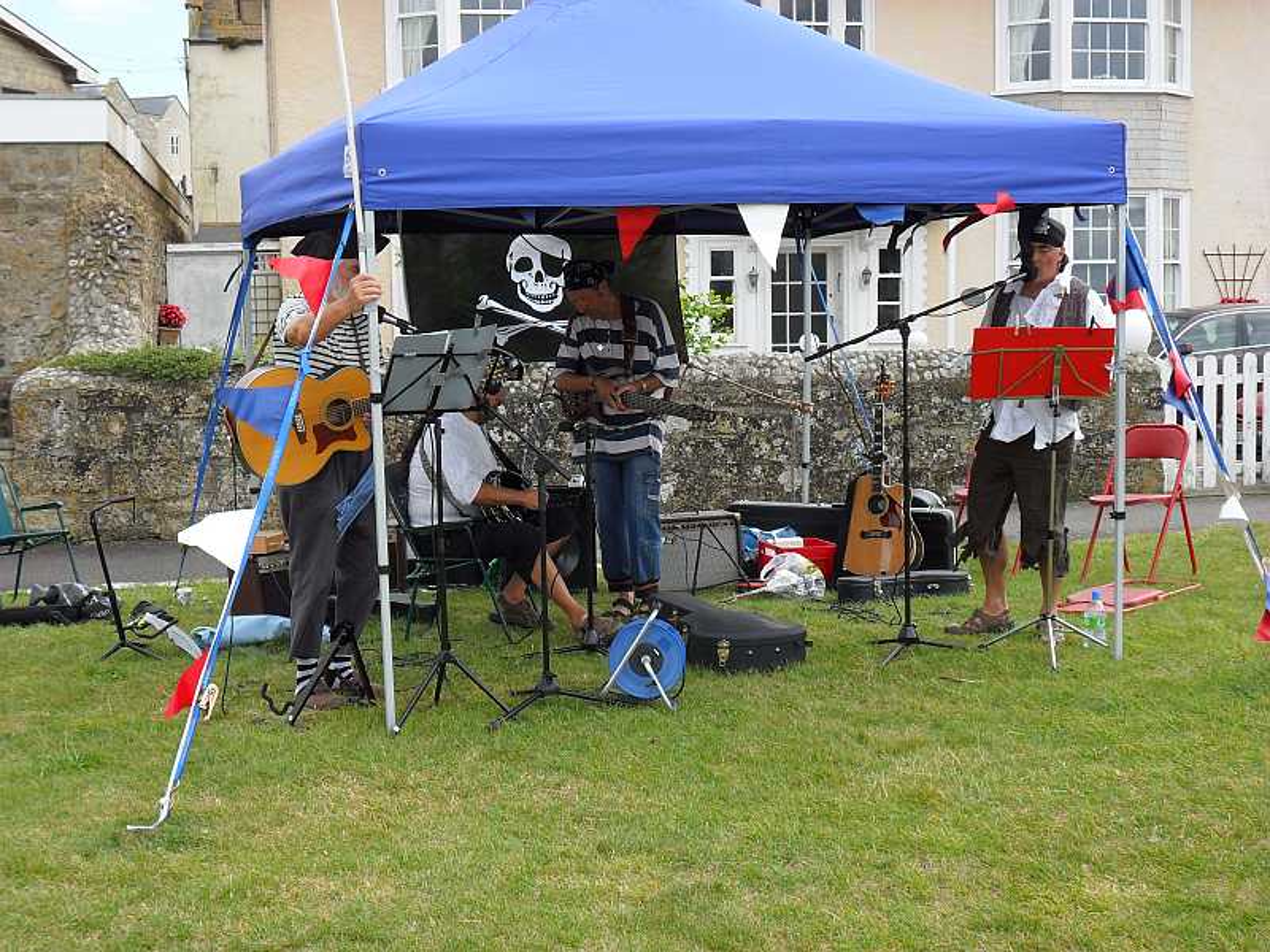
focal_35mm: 52
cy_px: 476
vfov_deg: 28.0
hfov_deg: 36.8
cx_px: 635
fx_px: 1908
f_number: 5
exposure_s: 1/250
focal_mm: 9.3
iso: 100
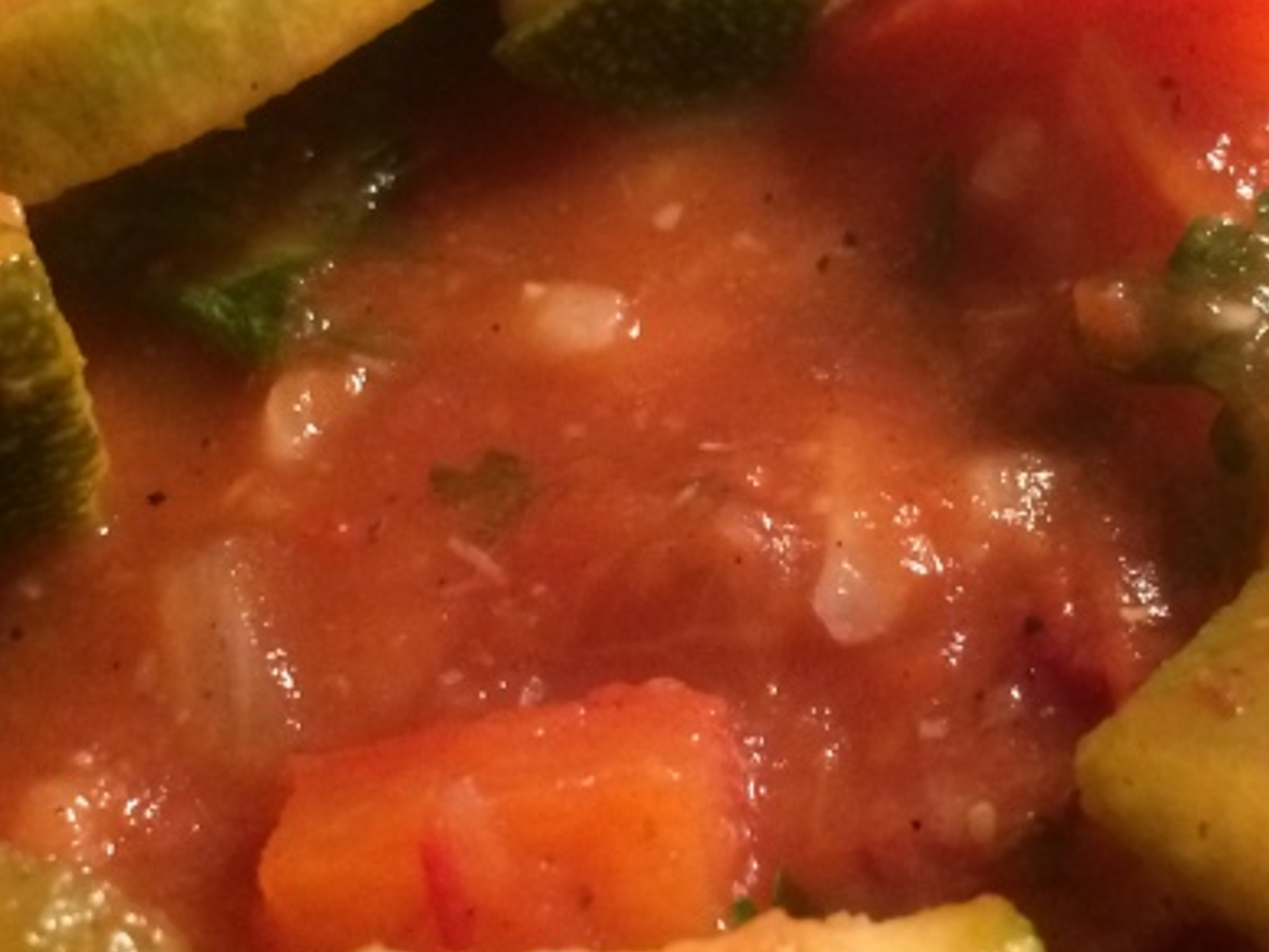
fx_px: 2897
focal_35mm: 79
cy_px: 460
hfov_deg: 24.7
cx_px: 669
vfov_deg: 18.7
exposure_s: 1/17
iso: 320
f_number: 2.2
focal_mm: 4.12
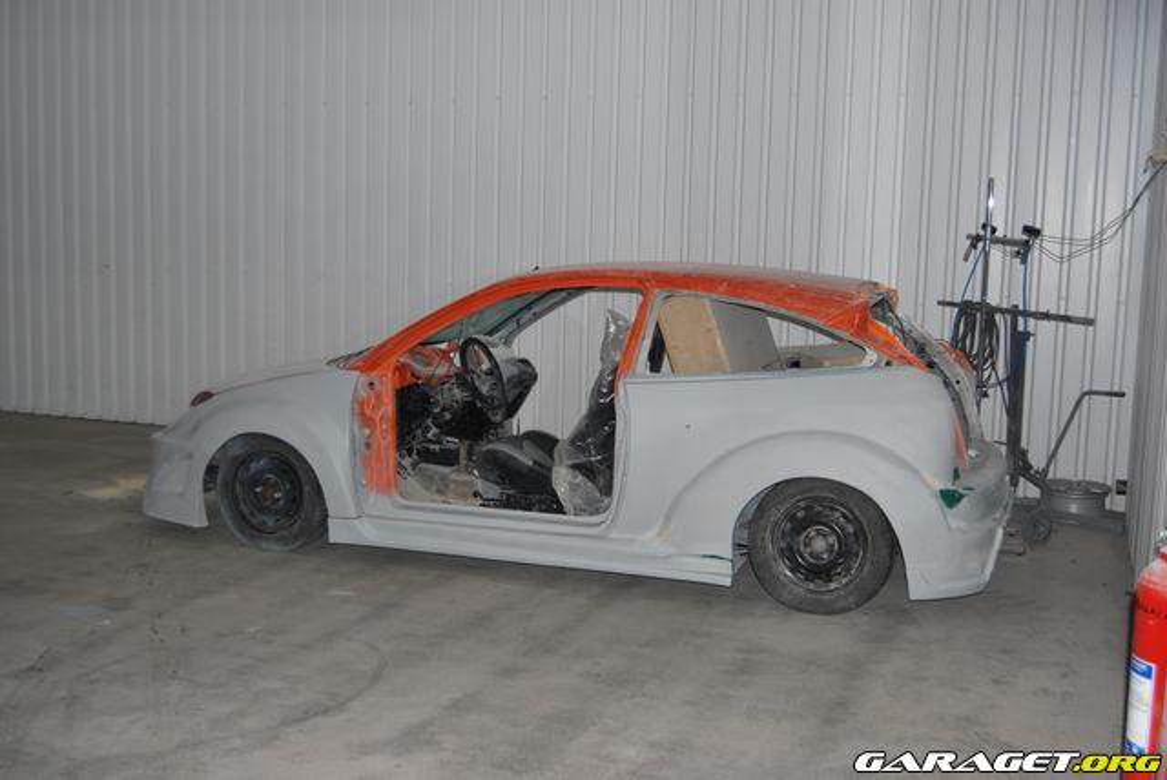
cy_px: 390
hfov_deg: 49.5
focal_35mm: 39
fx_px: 1265
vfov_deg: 34.3
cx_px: 584
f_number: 4.2
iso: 200
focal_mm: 26
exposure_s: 1/60
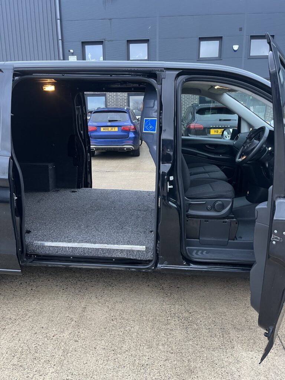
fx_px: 285
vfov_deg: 67.3
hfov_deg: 53.1
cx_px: 142
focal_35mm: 26
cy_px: 190
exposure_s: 1/50
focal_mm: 5.1
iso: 200
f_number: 1.6
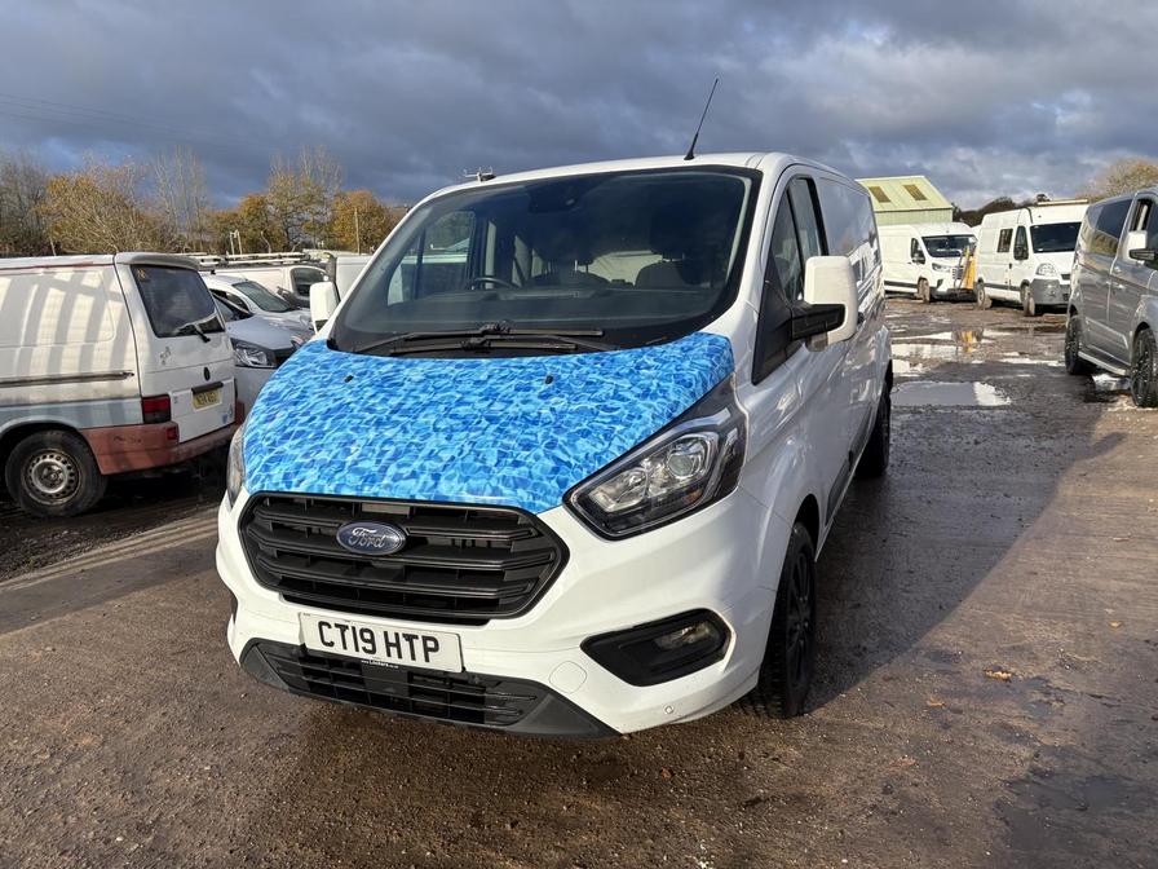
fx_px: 870
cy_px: 434
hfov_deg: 67.3
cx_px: 579
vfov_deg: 53.1
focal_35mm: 26
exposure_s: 1/2364
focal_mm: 5.96
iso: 50
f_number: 1.6
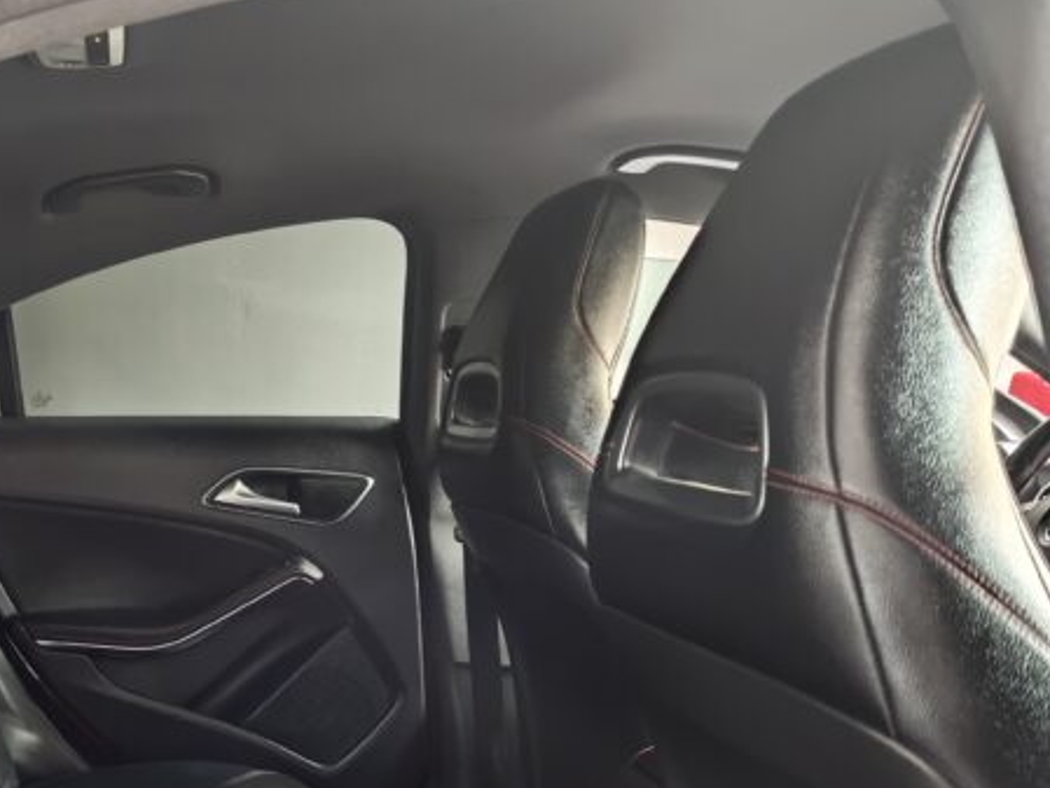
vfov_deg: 33.9
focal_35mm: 41
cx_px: 152
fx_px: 1244
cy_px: 652
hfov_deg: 42.8
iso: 1600
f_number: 1.62
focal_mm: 6.55
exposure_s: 1/26.3
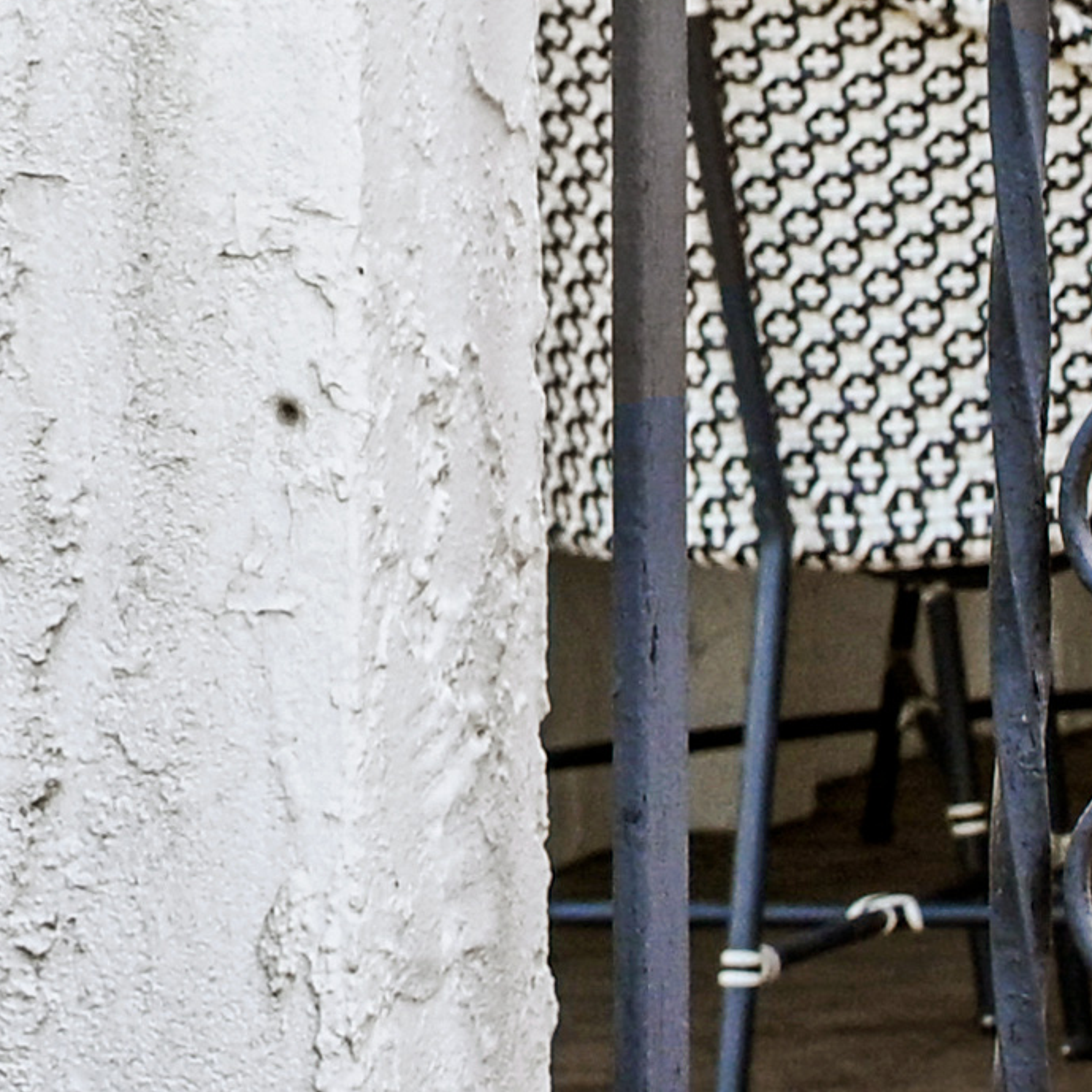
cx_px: 2948
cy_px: -176
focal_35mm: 291
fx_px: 10386
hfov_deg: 5.7
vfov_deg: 6.0
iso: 800
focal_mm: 39
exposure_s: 1/250
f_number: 9
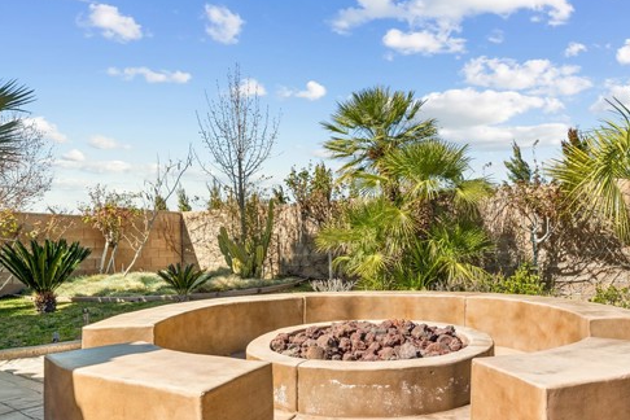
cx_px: 373
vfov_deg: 49.2
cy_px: 249
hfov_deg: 68.7
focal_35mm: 26
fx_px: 456
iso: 100
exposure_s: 1/40
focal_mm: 19.8
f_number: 22
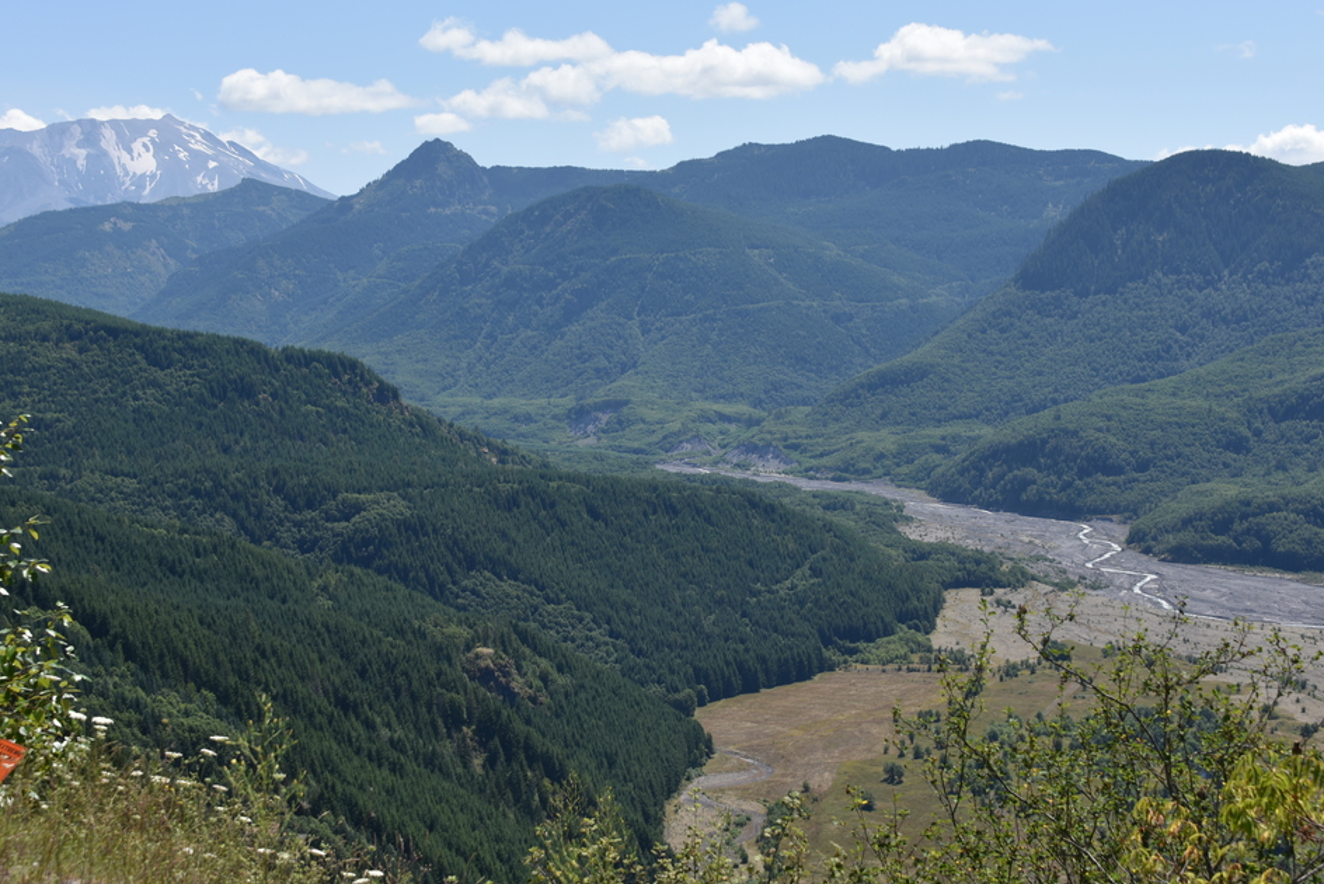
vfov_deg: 22.3
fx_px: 2244
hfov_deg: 32.9
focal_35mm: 61
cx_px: 718
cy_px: 399
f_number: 9
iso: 100
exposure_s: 1/320
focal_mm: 45
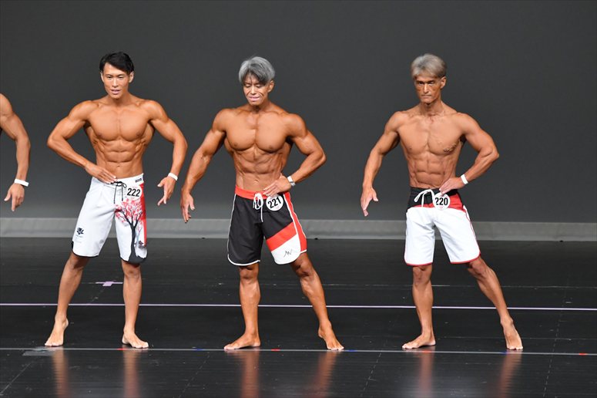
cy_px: 199
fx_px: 4724
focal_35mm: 285
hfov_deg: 7.2
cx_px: 298
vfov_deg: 4.8
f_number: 5.6
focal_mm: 190
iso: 4000
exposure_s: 1/400
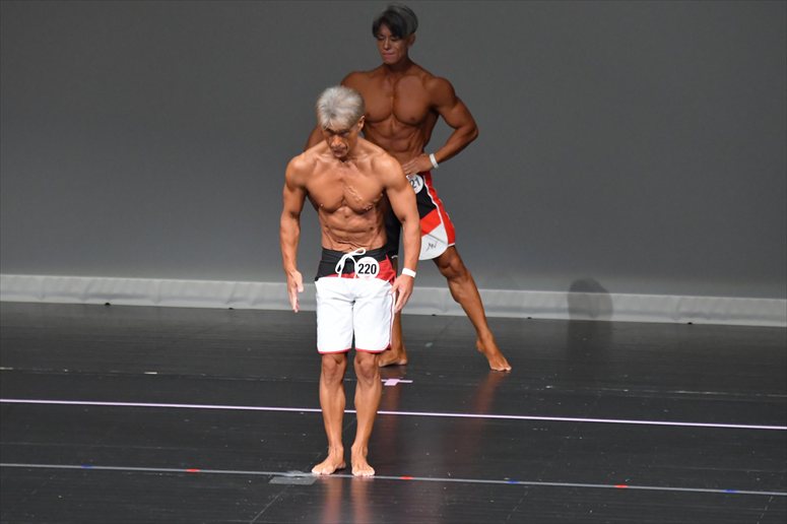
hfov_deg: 6.5
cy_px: 262
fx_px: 6883
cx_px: 394
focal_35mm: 315
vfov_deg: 4.4
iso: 5000
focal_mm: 210
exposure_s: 1/400
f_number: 5.6
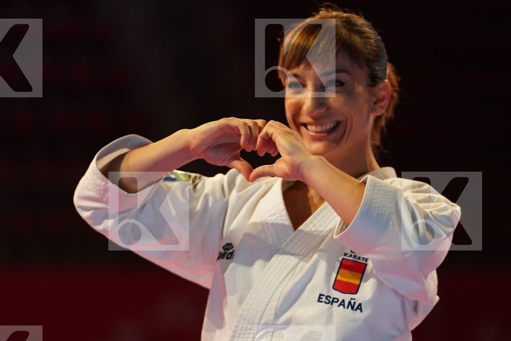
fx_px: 3264
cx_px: 295
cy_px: 211
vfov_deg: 6.0
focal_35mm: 230
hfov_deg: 8.9
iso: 2500
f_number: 2.8
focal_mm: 151
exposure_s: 1/250
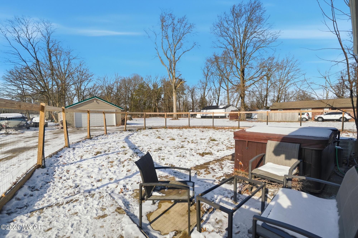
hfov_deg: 100.5
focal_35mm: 15
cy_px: 119
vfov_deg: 77.2
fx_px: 149
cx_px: 179
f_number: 11
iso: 125
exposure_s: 1/4000
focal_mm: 10
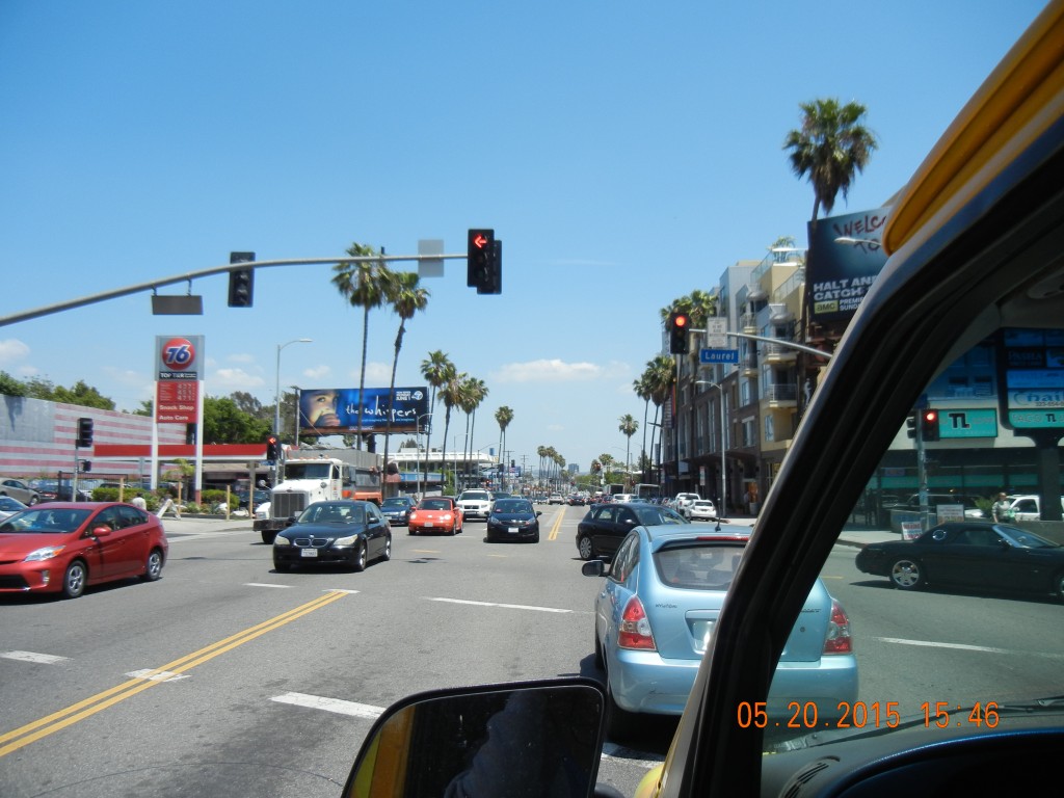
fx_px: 922
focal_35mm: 30
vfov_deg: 46.8
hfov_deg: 60.0
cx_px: 532
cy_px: 399
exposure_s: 1/350
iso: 160
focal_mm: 5.4
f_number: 7
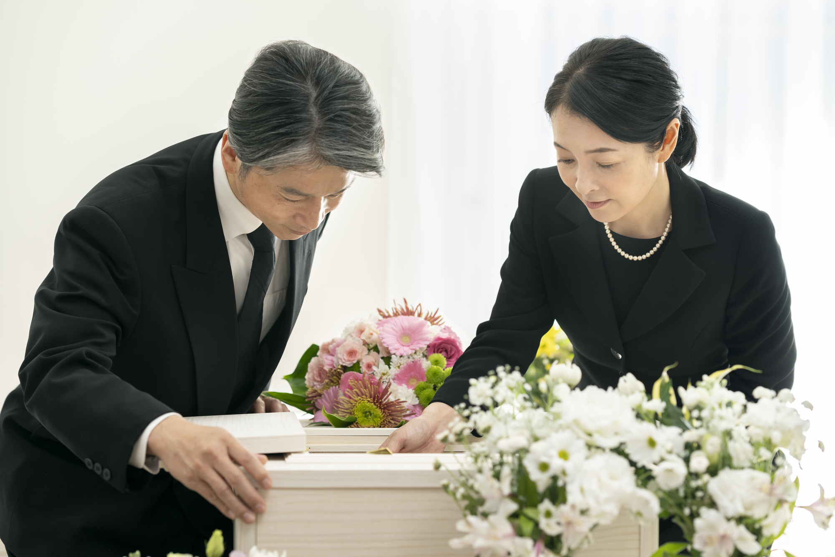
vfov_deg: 16.1
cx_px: 418
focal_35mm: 85
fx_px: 1971
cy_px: 278
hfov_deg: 23.9
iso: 500
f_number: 2.8
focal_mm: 85
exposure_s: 1/160
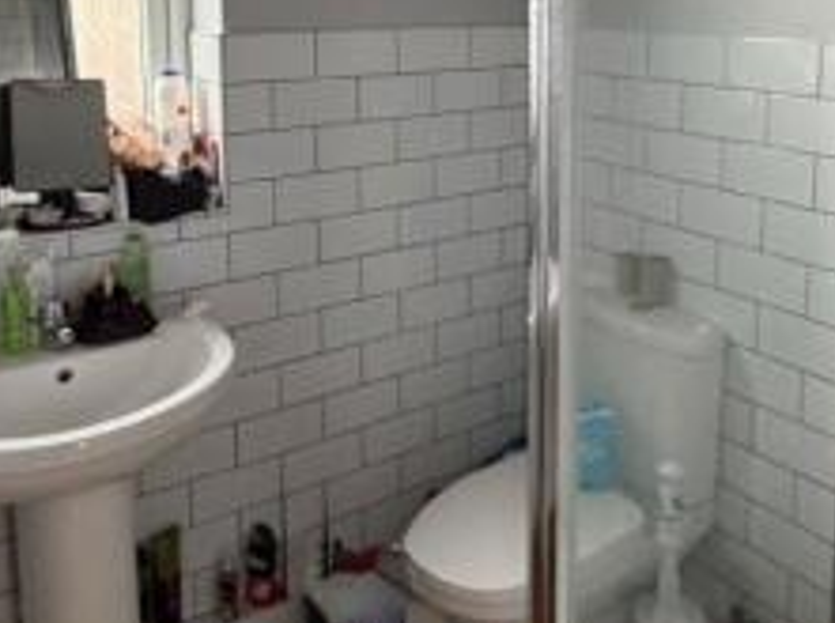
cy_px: 115
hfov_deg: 50.1
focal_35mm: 37
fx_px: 891
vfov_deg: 37.1
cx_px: 455
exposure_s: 1/88
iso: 320
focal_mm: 2.22
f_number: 2.2
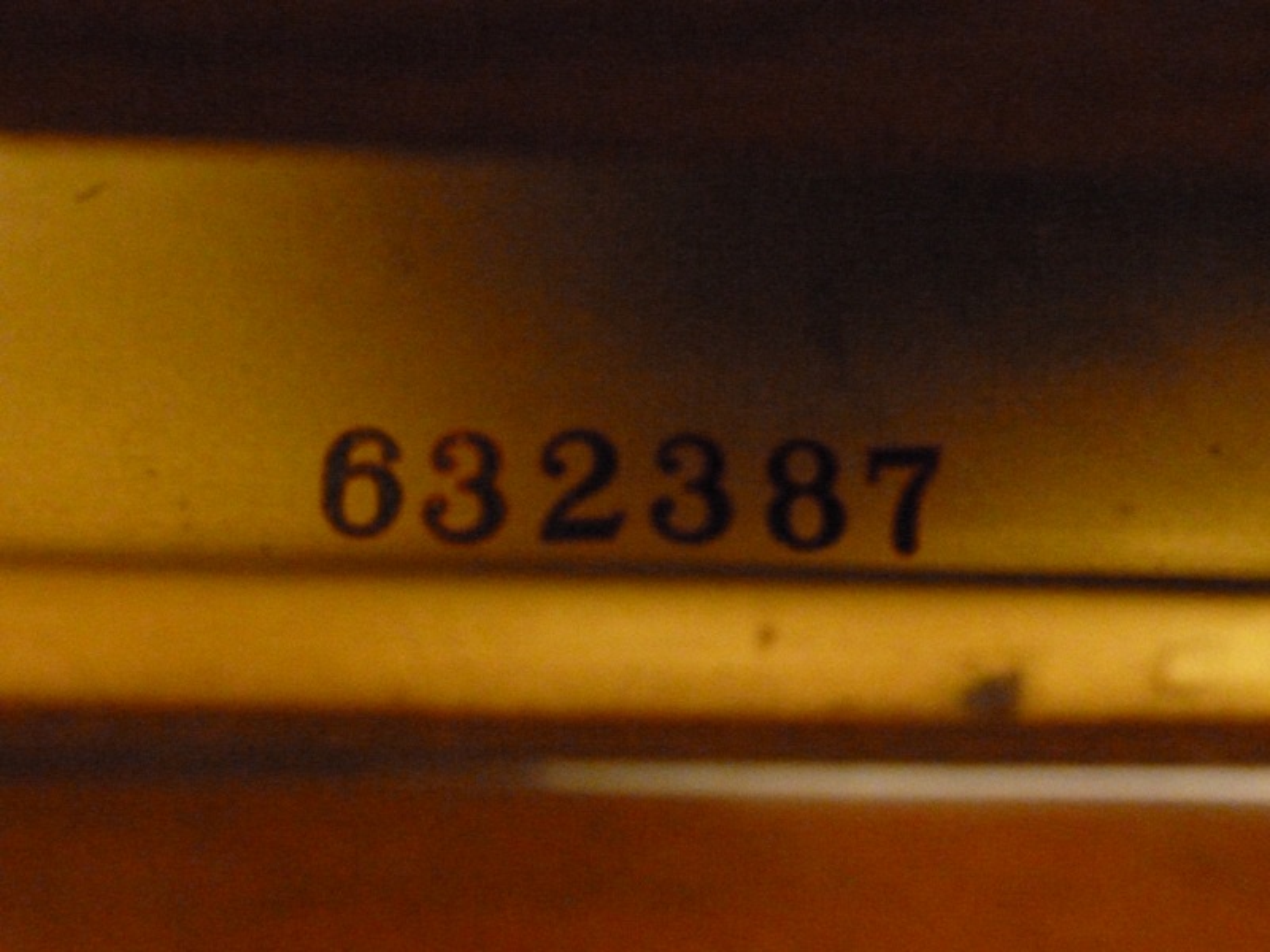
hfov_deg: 56.8
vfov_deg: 44.2
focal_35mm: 32
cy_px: 476
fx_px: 1174
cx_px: 635
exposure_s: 1/8
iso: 1600
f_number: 3.5
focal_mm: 5.7
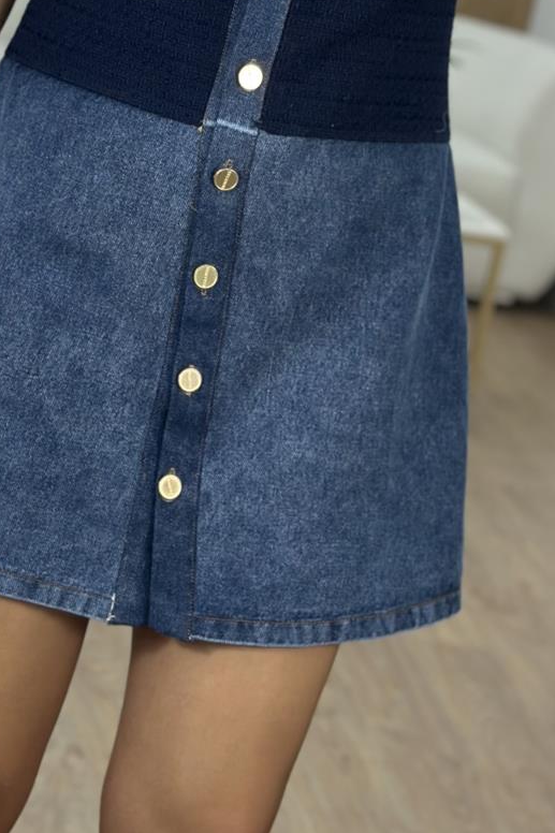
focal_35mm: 103
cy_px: 225
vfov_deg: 19.7
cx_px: 205
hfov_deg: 13.3
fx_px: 2383
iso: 80
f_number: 1.78
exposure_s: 1/100
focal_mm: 6.86
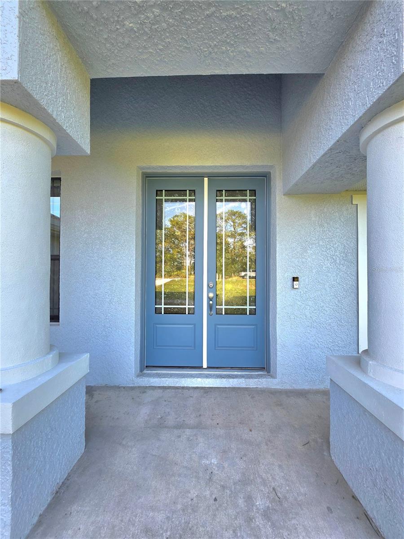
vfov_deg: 106.2
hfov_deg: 89.9
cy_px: 270
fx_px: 202
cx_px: 202
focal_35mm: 13
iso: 40
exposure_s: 1/175
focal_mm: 2.2
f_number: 1.9
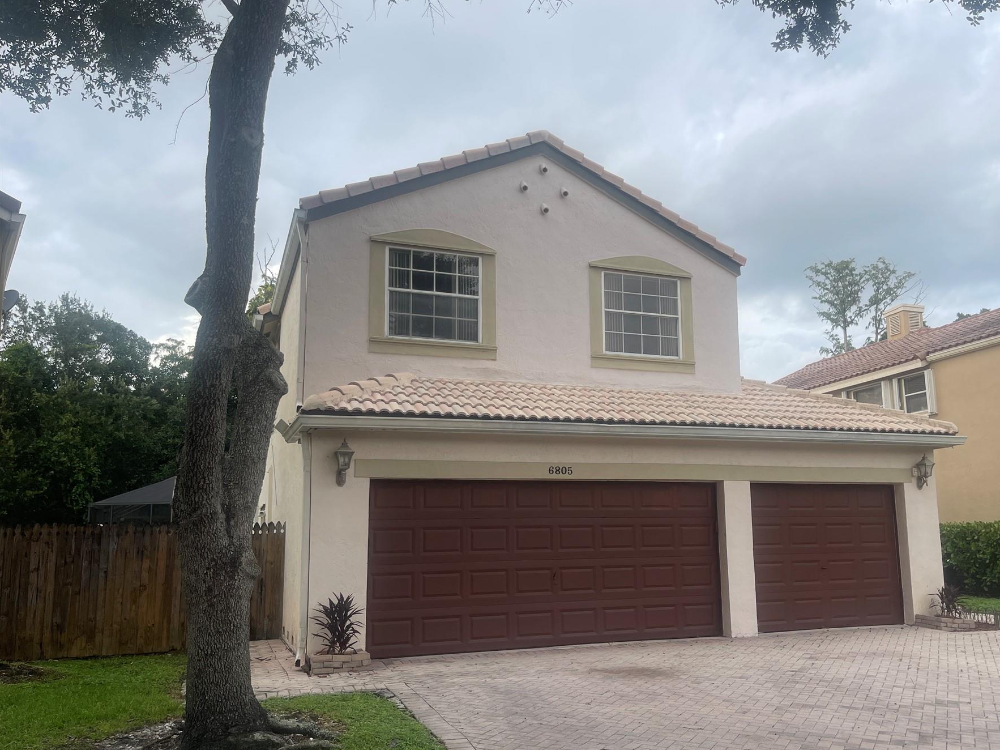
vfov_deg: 48.1
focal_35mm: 29
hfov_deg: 61.3
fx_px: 838
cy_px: 415
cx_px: 579
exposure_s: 1/842
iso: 32
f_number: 1.6
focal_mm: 5.1
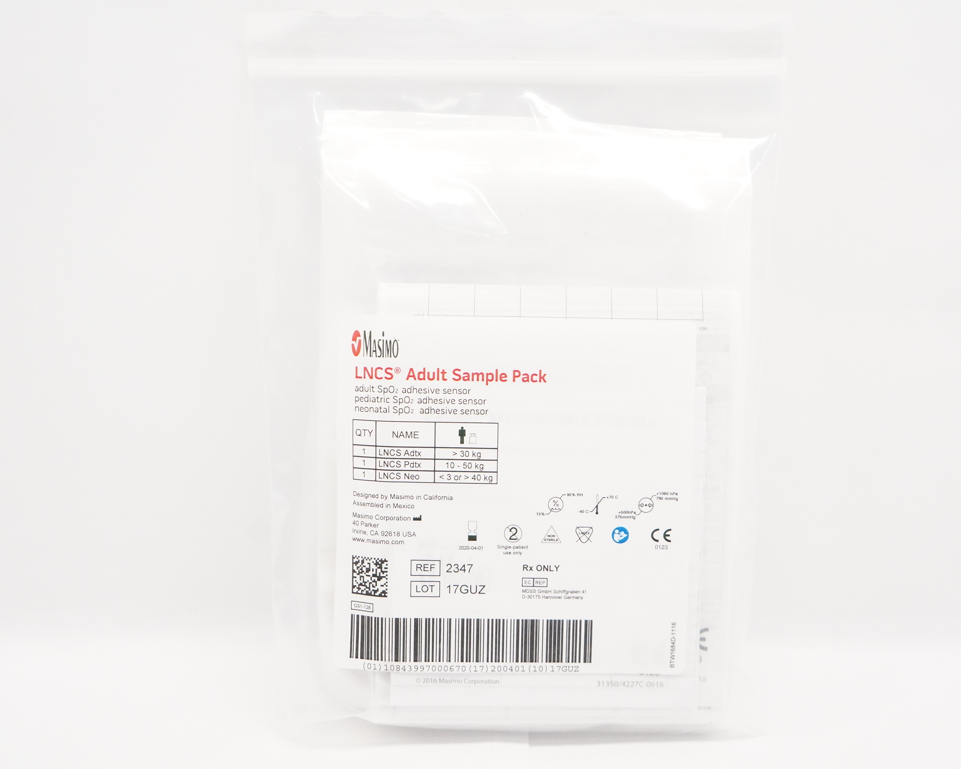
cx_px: 517
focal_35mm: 43
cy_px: 385
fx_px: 1211
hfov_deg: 43.3
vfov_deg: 35.2
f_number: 8
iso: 3200
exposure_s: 1/250
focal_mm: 25
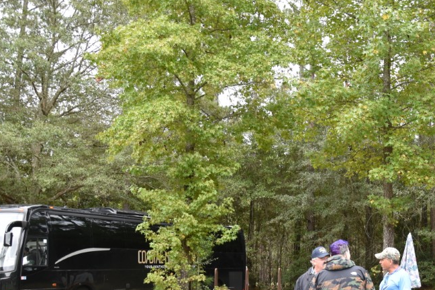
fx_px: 580
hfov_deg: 38.7
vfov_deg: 27.6
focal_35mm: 48
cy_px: 221
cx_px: 378
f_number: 6.3
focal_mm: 18
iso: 400
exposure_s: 1/160
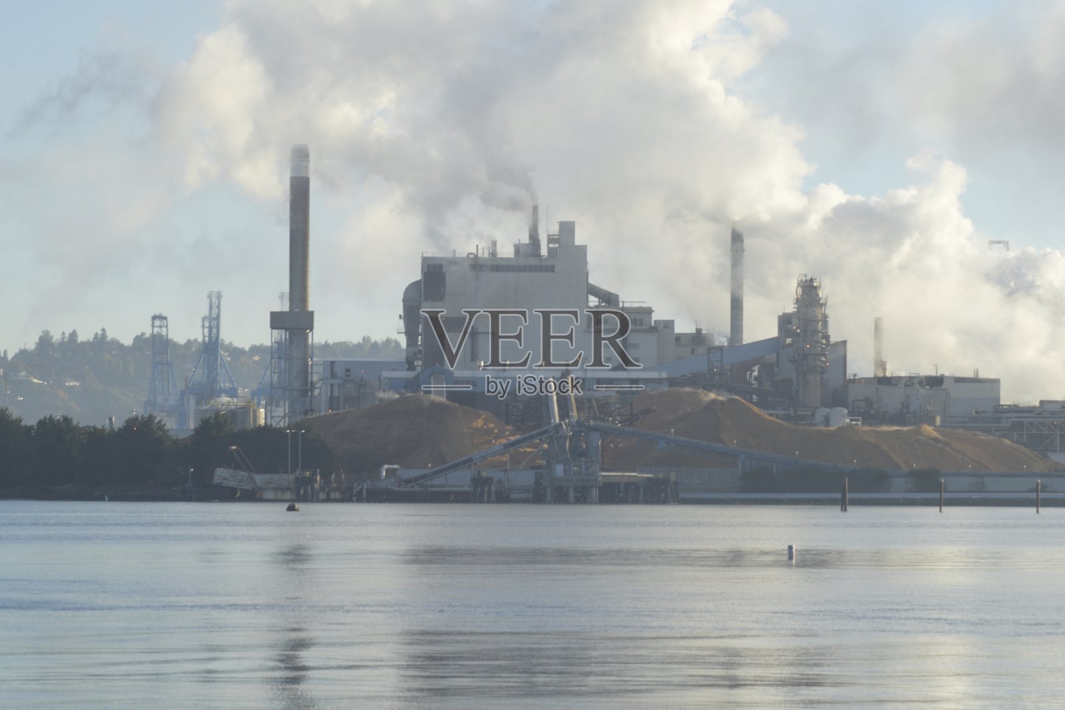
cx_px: 532
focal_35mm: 158
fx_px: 4659
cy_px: 355
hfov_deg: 13.0
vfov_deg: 8.7
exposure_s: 1/100
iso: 100
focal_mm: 105
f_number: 18
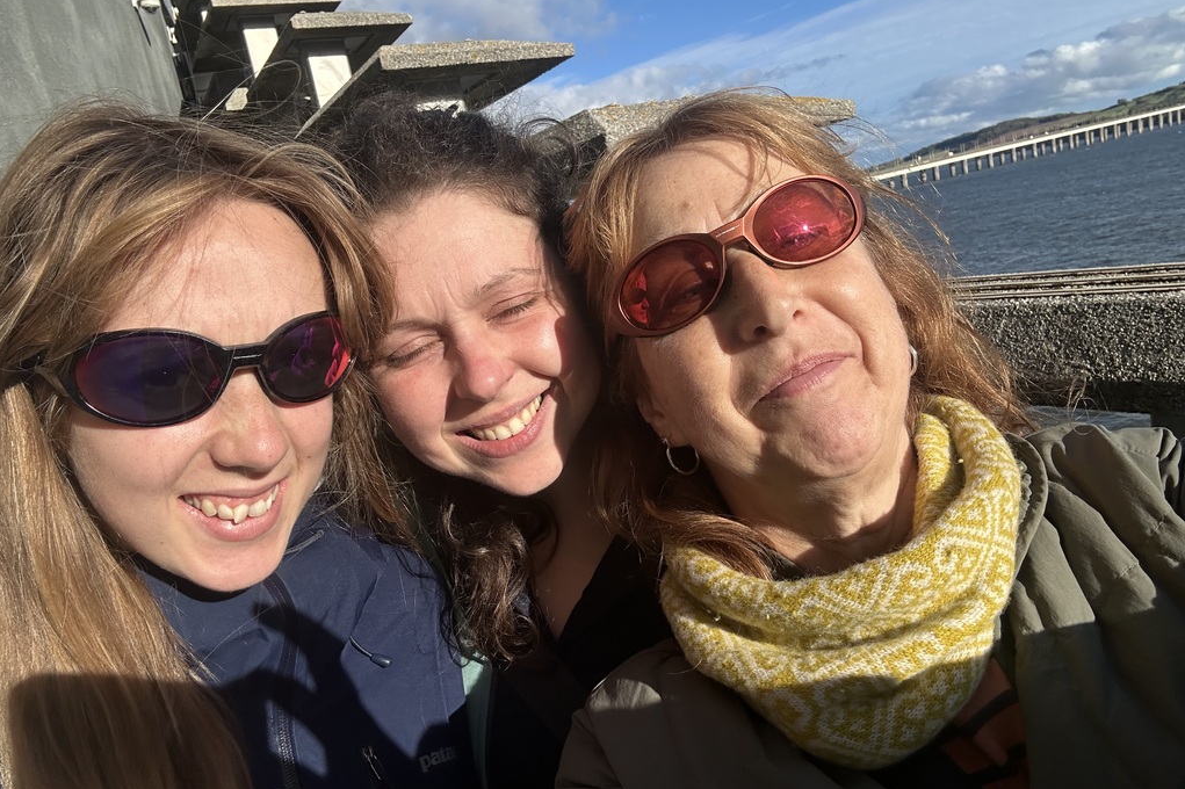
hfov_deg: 73.8
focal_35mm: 24
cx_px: 592
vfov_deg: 53.1
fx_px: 790
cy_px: 365
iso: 25
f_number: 1.9
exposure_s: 1/1739
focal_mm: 2.69
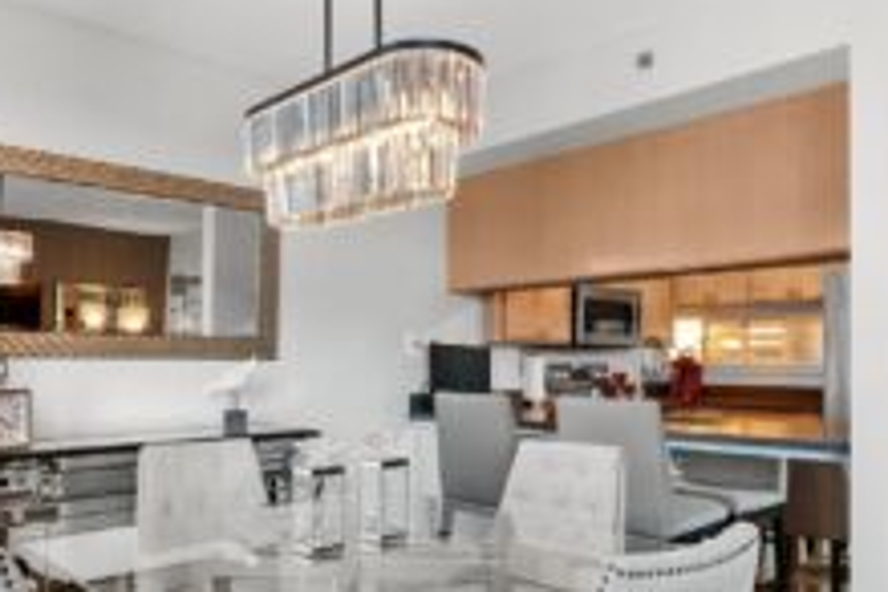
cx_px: 397
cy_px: 363
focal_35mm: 31
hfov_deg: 60.1
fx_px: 765
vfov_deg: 42.1
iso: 200
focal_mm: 17
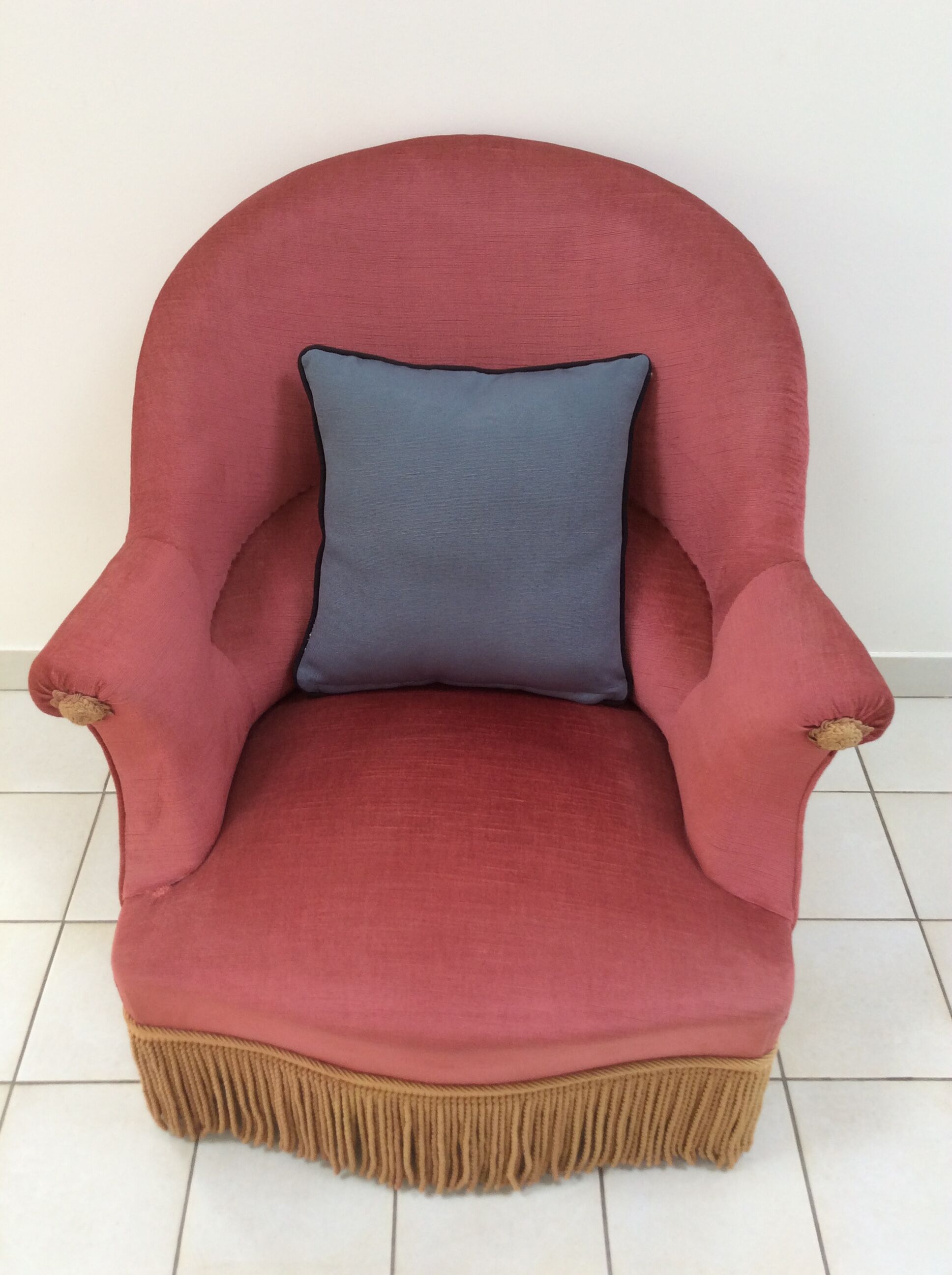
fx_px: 1177
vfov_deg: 56.9
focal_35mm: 32
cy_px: 638
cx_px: 476
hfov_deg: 44.1
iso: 32
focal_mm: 3.3
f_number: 2.4
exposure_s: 1/25
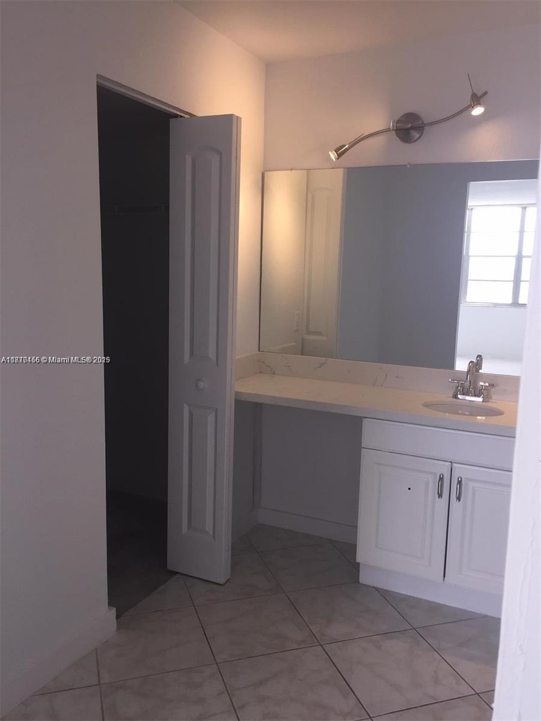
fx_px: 604
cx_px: 270
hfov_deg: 48.2
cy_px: 360
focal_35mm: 29
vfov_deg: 61.7
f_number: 2.2
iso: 40
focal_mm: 4.15
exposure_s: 1/120
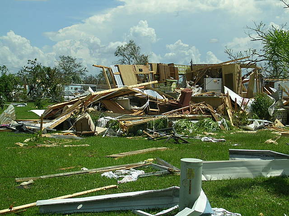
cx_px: 144
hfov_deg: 22.8
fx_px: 718
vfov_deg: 17.2
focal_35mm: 86
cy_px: 108
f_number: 4.1
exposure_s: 1/651
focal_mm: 13
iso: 50
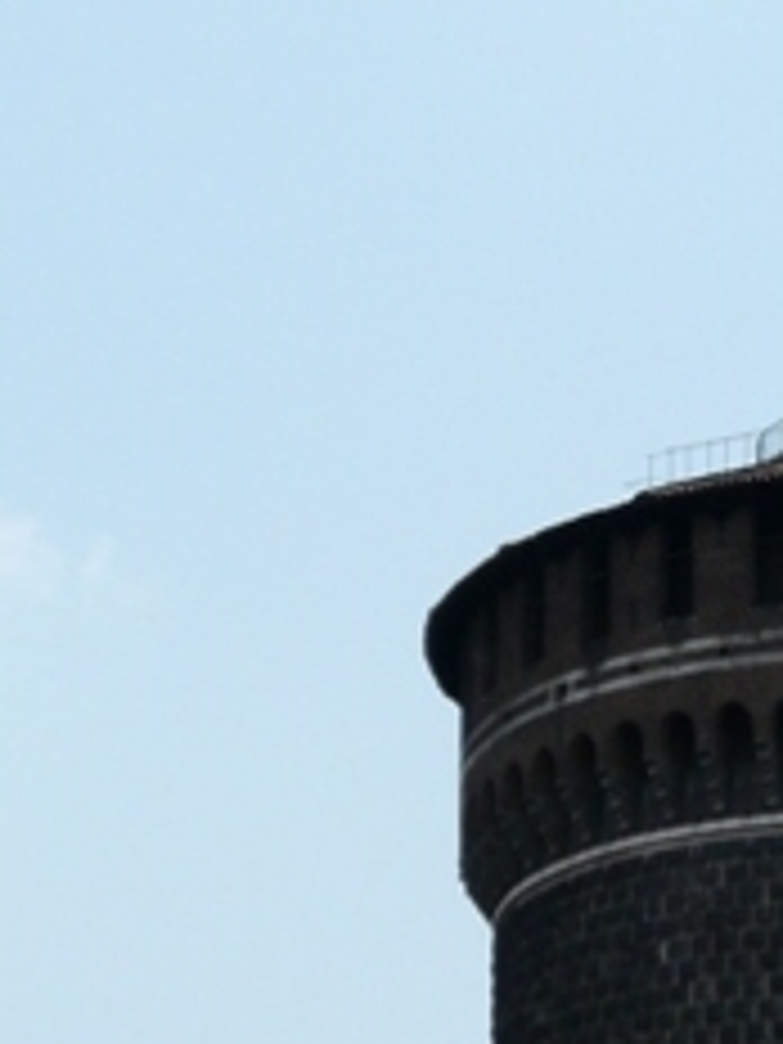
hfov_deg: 12.7
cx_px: 698
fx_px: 3498
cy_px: 999
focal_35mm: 116
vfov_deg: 16.7
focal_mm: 6.4
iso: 100
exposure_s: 1/320
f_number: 5.6
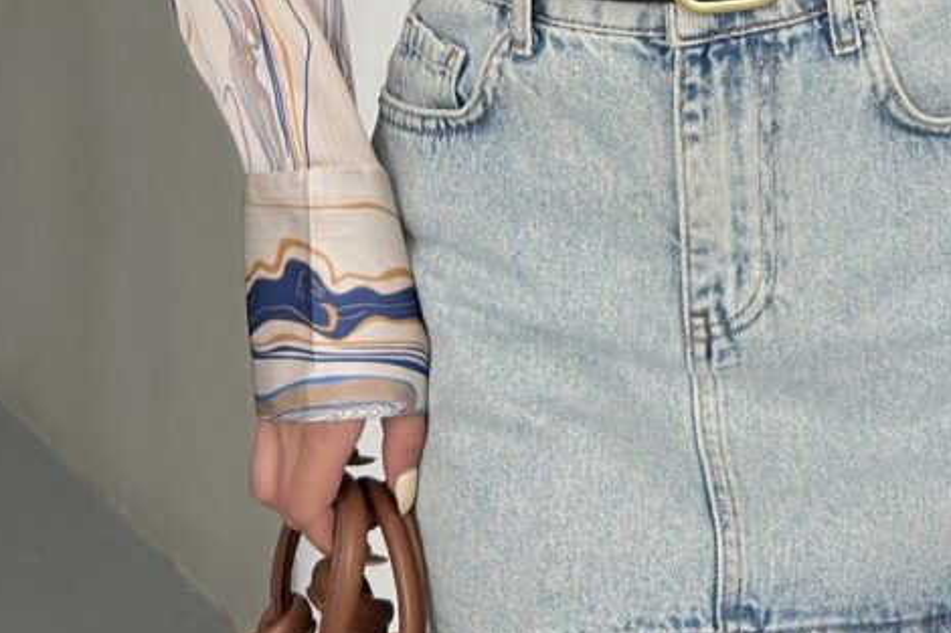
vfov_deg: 8.9
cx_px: 763
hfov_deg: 15.0
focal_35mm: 136
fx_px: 3591
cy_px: -1007
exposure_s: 1/98
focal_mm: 6.86
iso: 125
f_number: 1.78
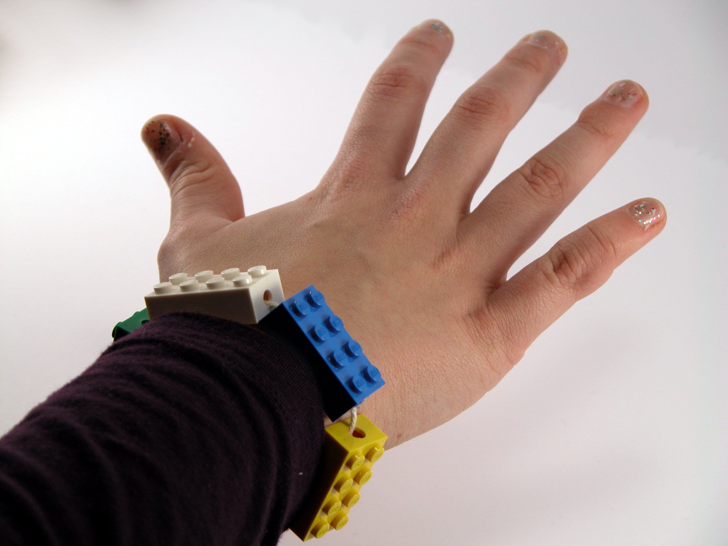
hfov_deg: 15.9
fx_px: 2608
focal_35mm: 124
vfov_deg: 12.0
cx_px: 364
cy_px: 273
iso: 100
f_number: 3.8
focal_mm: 31.9
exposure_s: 1/82.3
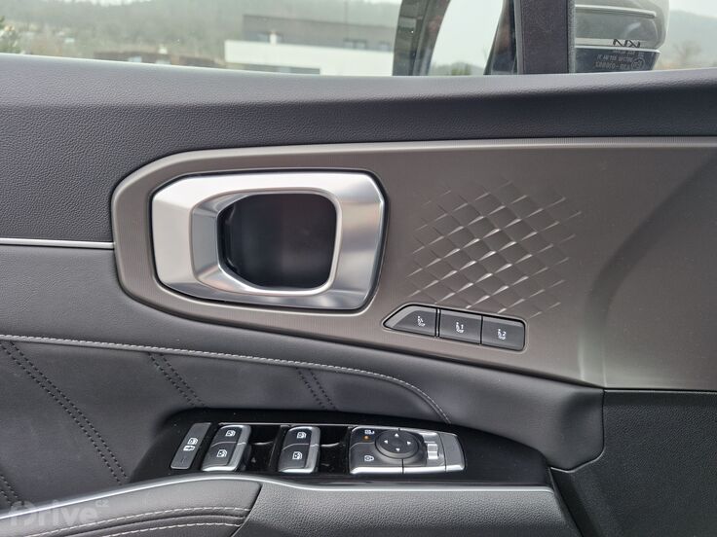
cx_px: 358
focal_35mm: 23
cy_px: 268
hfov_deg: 73.9
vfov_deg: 58.9
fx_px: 476
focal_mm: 5.54
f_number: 1.8
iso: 125
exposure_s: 1/100
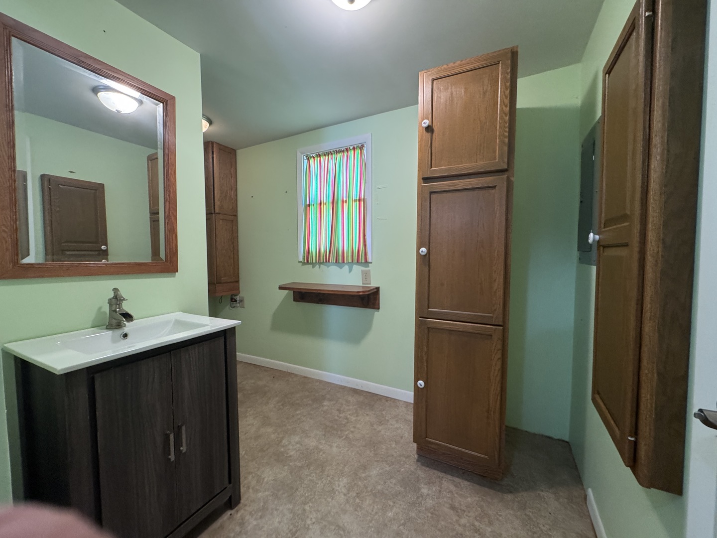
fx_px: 290
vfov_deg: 85.7
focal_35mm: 14
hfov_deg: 102.1
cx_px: 358
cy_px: 269
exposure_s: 1/60
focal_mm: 2.22
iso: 320
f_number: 2.2
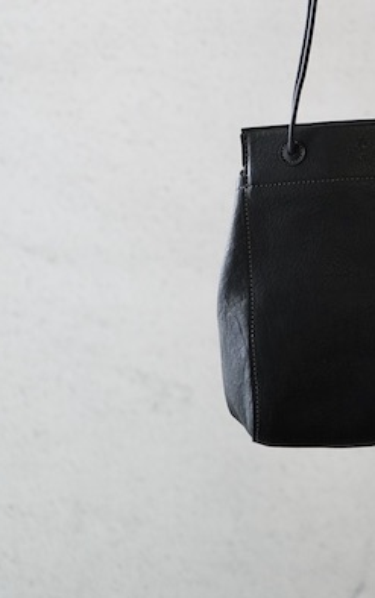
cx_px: 310
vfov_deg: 25.0
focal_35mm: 80
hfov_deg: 16.2
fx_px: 1305
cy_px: 59
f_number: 4.5
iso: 3200
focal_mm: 43
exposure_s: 1/200
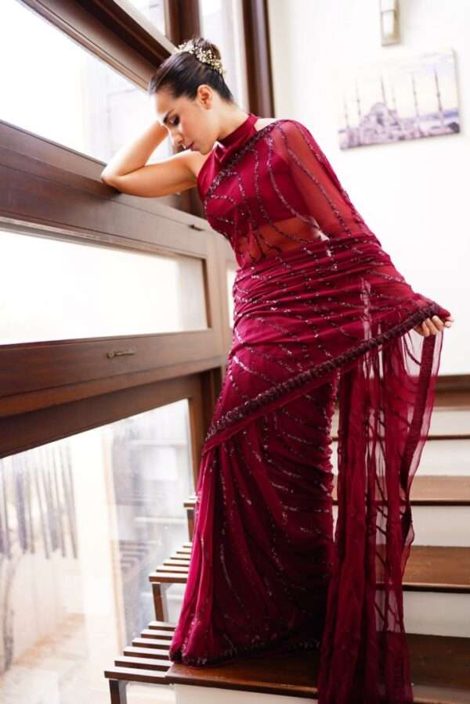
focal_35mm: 35
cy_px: 352
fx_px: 685
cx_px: 235
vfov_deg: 54.4
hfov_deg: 37.9
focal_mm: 35
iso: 125
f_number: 1.4
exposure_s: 1/125
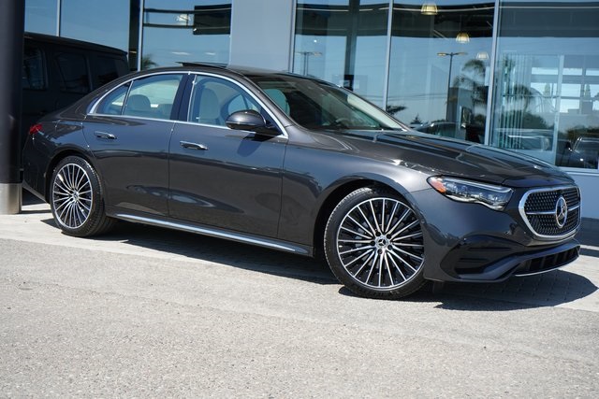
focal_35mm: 44
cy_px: 200
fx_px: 732
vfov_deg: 30.5
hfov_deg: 44.5
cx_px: 300
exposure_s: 1/1250
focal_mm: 44
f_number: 8
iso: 1000
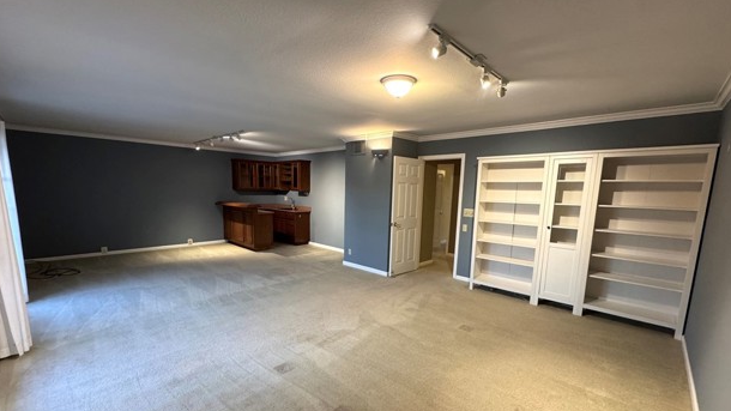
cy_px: 235
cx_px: 361
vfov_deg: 66.7
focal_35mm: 16
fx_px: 310
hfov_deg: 99.4
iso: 320
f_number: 2.2
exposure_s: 1/60
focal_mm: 2.22
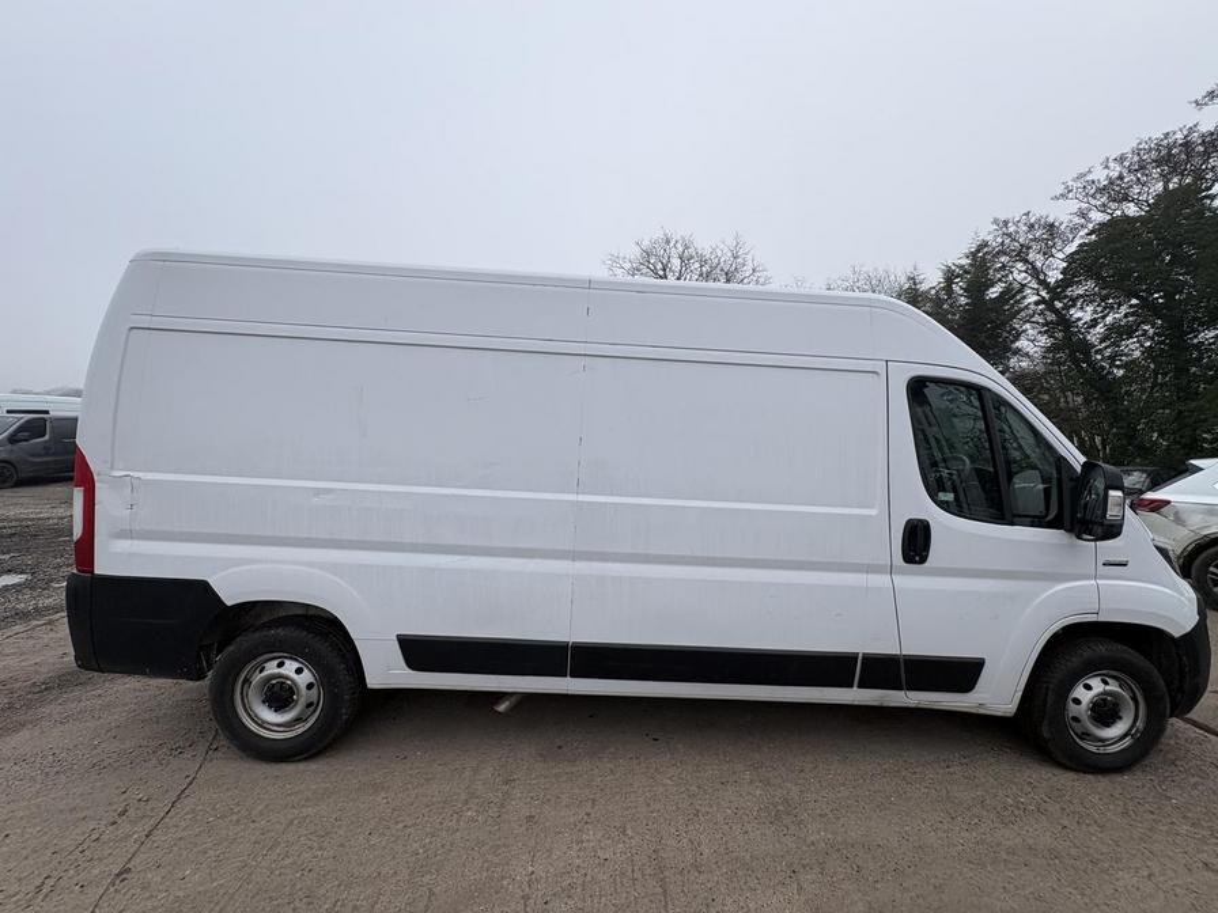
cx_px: 609
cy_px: 456
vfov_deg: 85.7
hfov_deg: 102.1
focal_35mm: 14
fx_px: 493
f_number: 2.2
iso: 40
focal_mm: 2.22
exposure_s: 1/720
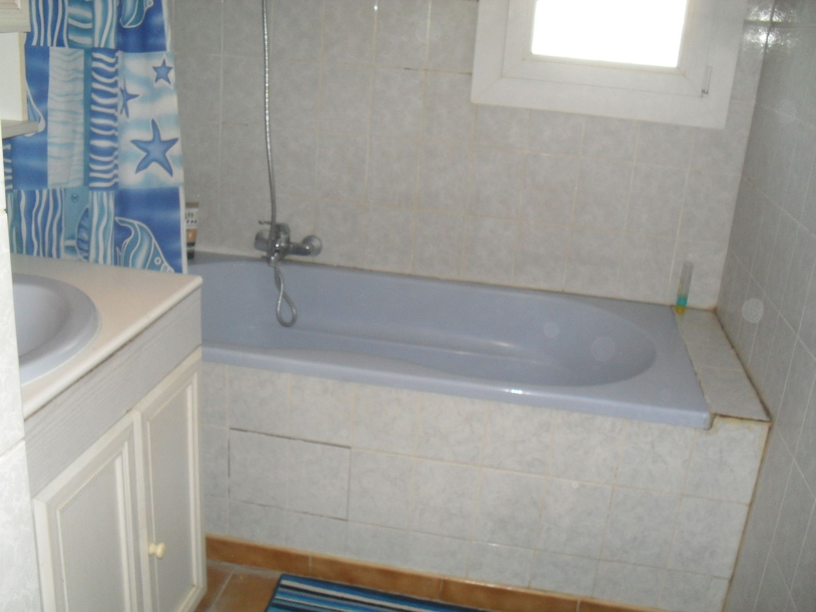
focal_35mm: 35
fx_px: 825
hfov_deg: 52.6
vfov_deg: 40.7
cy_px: 306
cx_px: 408
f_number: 3.2
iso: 200
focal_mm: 6.3
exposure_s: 1/45
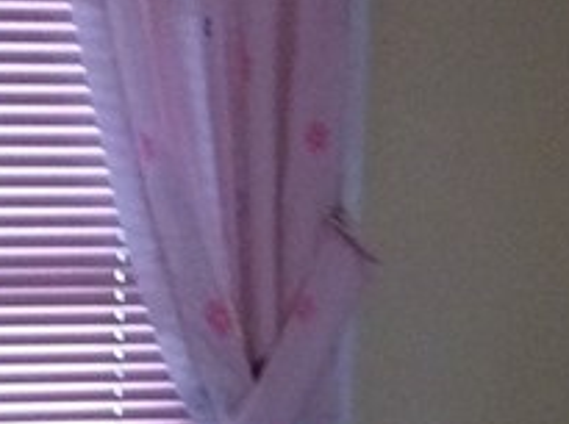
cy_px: 684
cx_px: 8
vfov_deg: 9.0
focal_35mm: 160
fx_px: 2625
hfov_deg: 12.2
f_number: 2.4
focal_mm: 3.3
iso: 250
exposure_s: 1/24
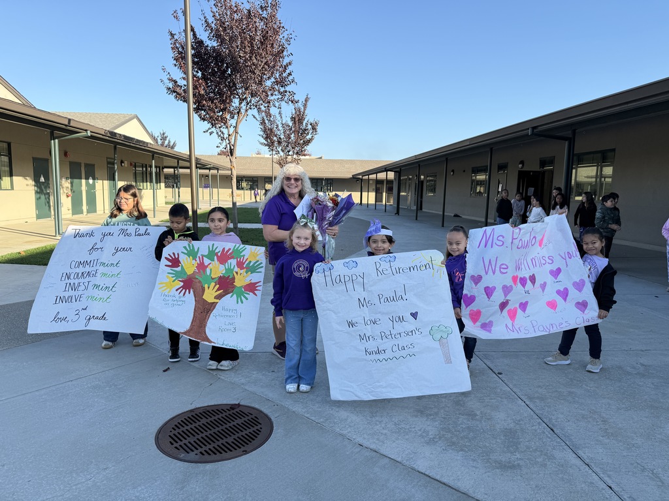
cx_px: 334
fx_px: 464
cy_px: 250
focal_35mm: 24
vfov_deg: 56.8
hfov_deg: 71.6
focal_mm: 6.76
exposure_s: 1/1585
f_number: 1.78
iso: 80
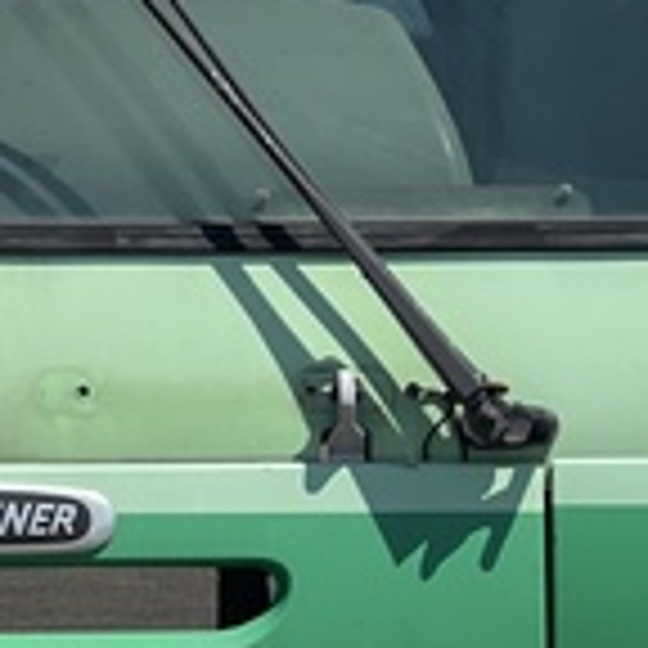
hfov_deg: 5.7
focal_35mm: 307
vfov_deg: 5.7
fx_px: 6502
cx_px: -76
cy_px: 106
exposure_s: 1/1647
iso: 32
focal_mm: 7.5
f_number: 2.2
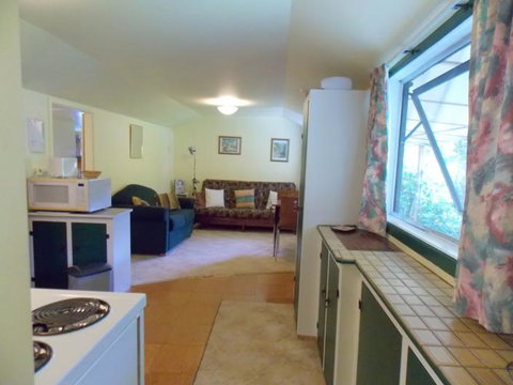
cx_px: 256
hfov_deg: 73.9
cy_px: 192
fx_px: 341
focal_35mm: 23
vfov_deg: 58.9
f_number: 3.1
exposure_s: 1/30
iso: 320
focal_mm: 4
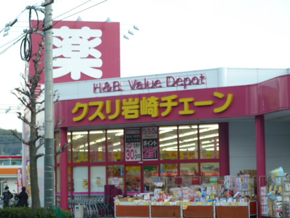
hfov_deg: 18.9
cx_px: 145
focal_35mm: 104
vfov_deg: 14.2
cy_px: 109
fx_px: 871
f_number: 4.3
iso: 80
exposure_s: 1/100
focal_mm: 17
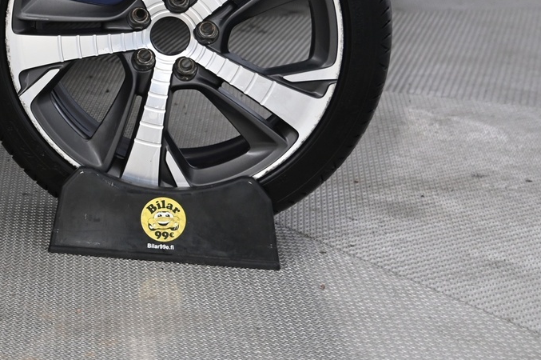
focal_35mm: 96
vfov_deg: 14.0
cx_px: -69
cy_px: 7
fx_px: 1441
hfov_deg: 20.2
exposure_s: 1/80
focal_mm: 40
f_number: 4
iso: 2000
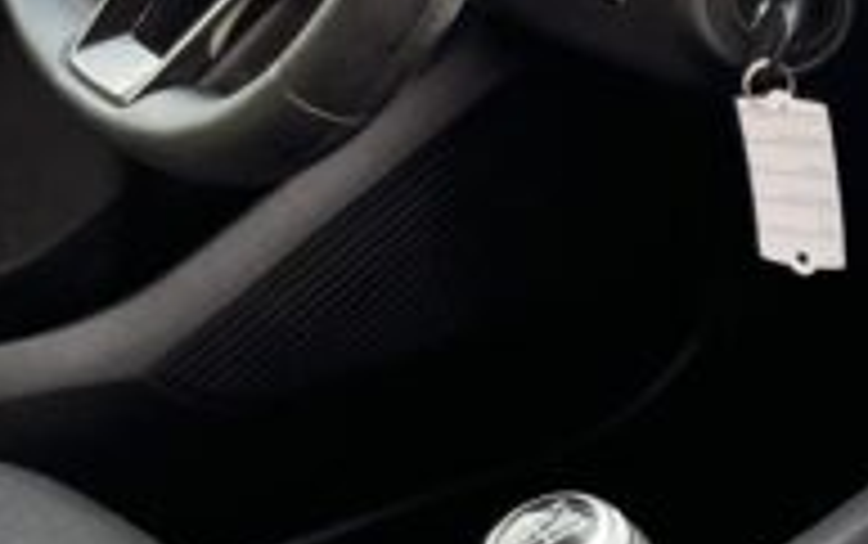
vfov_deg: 11.4
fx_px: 2699
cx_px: 1462
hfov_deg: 16.0
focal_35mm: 114
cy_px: 477
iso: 64
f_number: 1.6
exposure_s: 1/121
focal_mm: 5.1
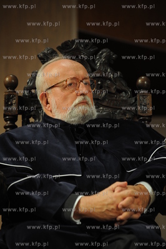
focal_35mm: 155
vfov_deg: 13.3
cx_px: 83
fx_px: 1074
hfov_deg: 8.8
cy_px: 124
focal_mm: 155
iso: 800
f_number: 4
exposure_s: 1/100
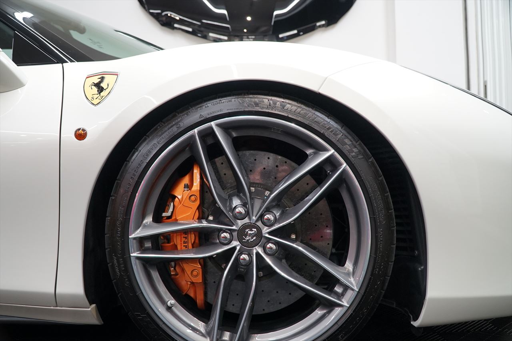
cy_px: 170
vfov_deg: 35.9
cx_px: 256
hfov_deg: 51.9
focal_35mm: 37
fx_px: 526
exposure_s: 1/60
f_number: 4.5
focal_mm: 25
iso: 640
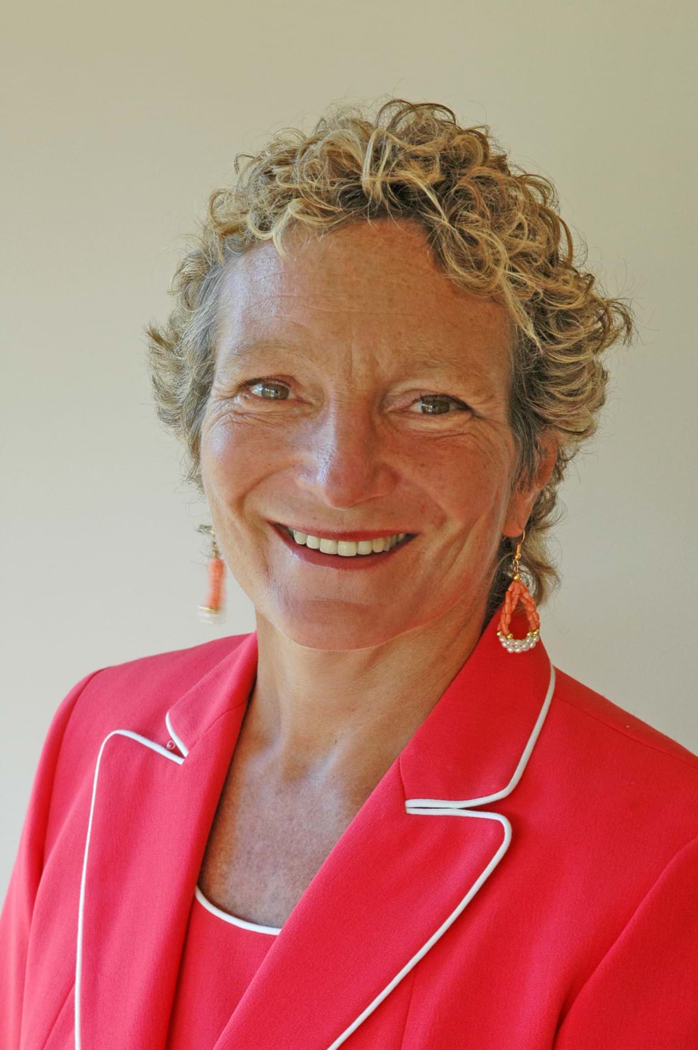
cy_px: 525
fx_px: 3060
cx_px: 349
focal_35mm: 105
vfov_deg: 19.5
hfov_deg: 13.0
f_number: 8
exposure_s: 1/25
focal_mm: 70
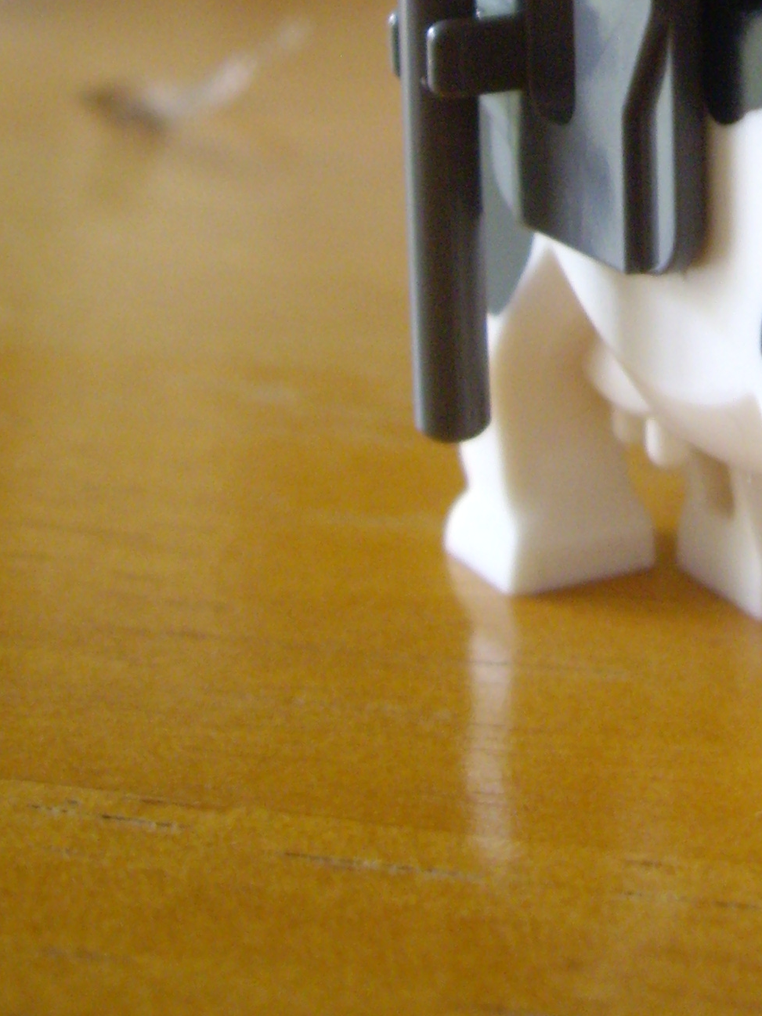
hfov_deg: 16.0
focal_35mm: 90
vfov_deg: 20.7
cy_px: -117
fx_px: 2641
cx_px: 814
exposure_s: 1/8
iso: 200
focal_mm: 6.2
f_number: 2.7
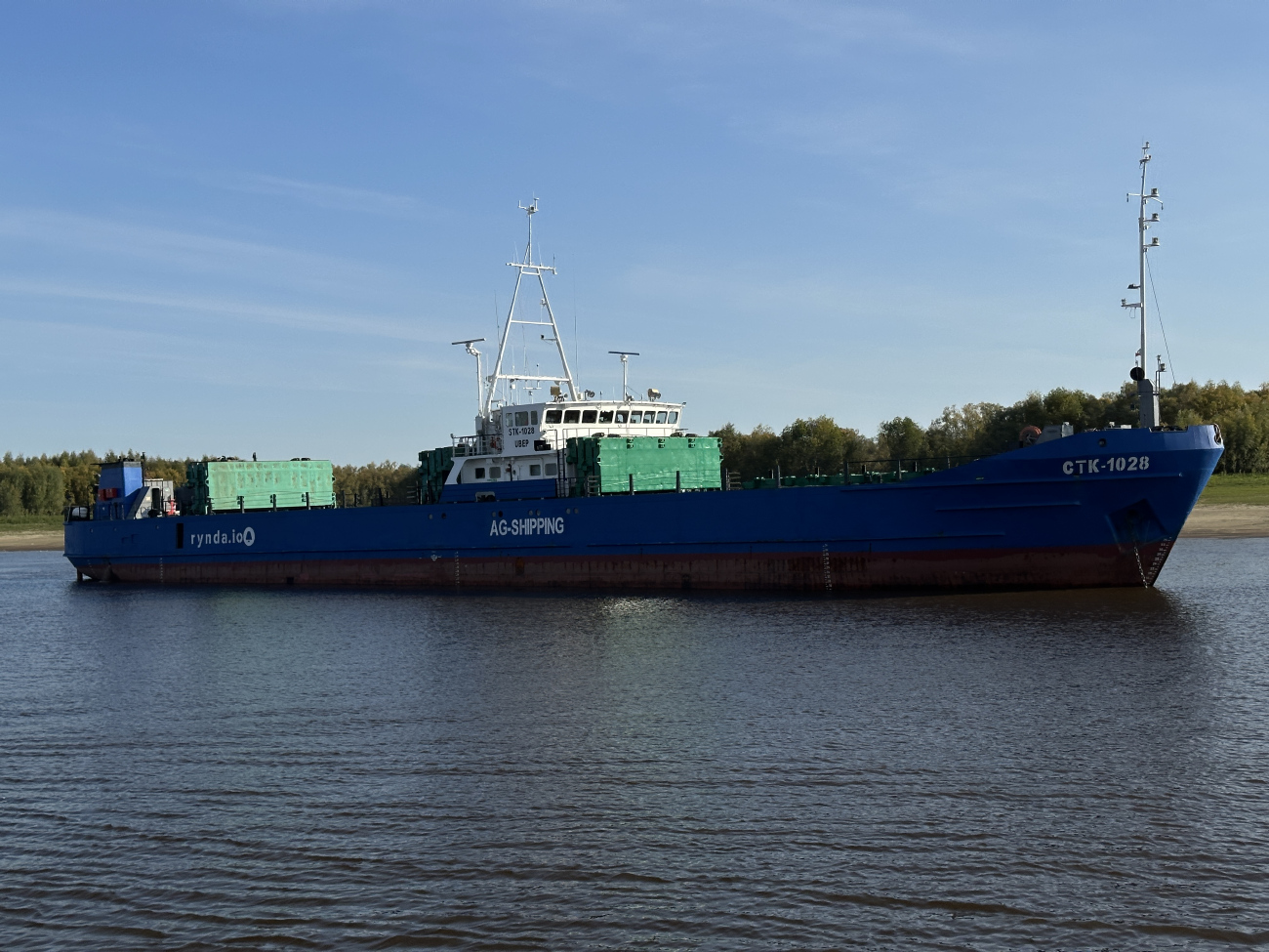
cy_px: 476
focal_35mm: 48
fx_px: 1760
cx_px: 634
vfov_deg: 30.3
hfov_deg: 39.7
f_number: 1.78
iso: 64
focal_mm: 6.86
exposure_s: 1/6211
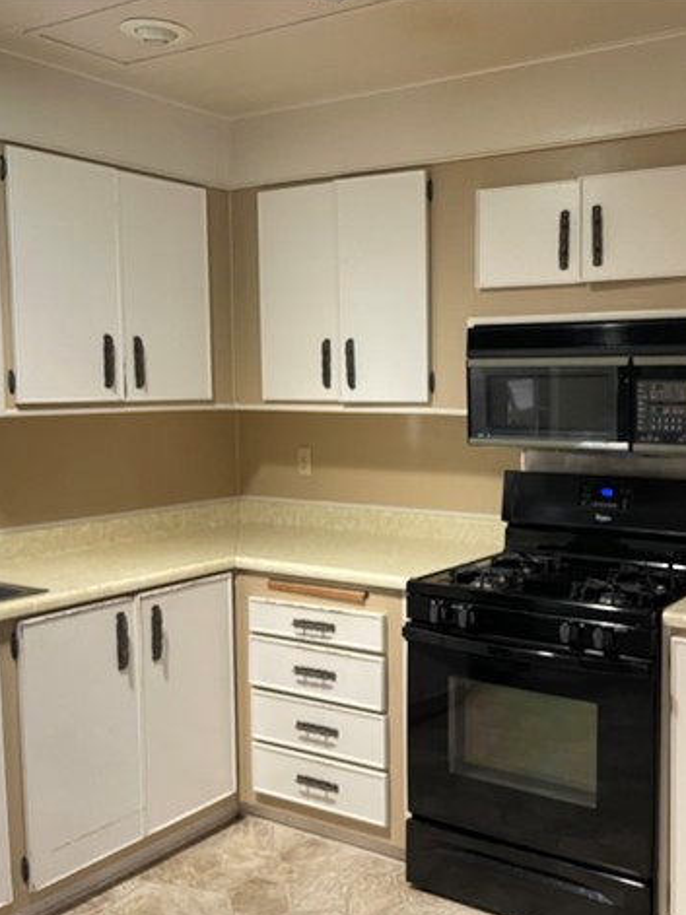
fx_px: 899
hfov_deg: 40.9
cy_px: 458
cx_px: 494
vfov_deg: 54.0
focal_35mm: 34
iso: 320
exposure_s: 1/60
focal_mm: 5.1
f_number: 1.6
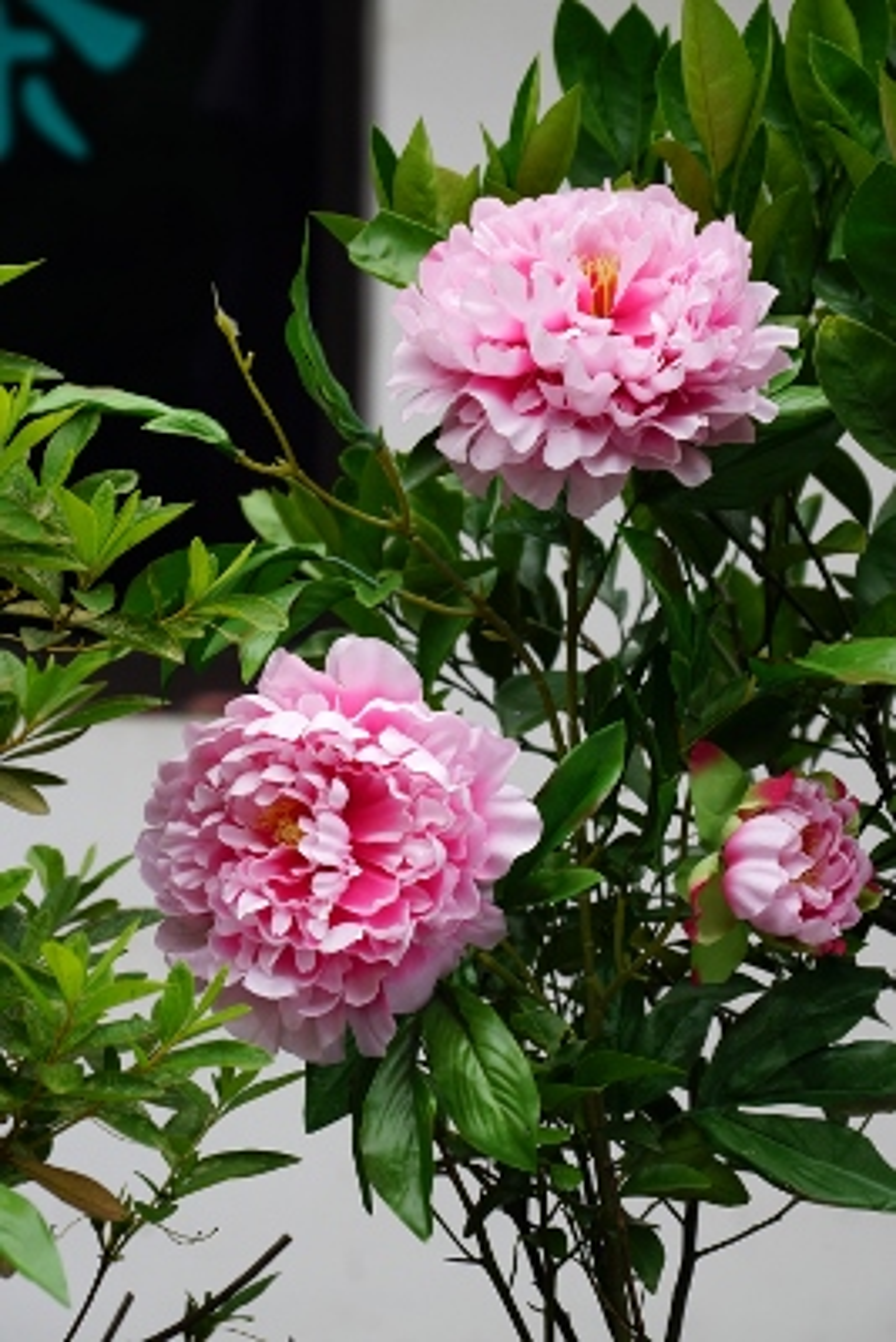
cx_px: 448
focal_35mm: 135
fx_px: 5035
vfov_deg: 15.2
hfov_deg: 10.2
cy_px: 671
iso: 100
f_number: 5.6
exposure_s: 1/160
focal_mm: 90
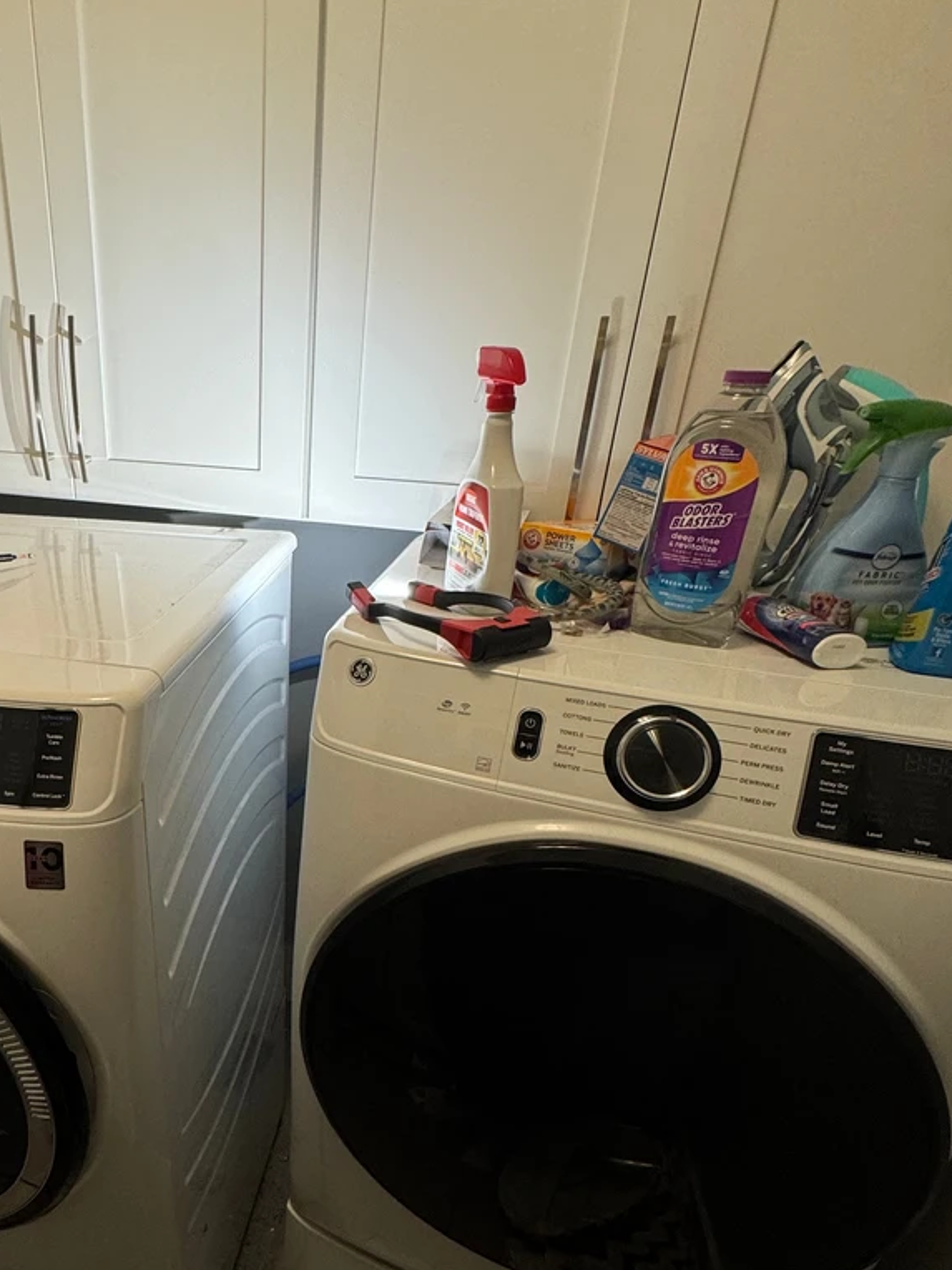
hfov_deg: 58.1
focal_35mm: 22
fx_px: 807
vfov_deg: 75.9
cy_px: 731
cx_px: 246
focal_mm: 2.22
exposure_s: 1/99
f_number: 2.2
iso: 160
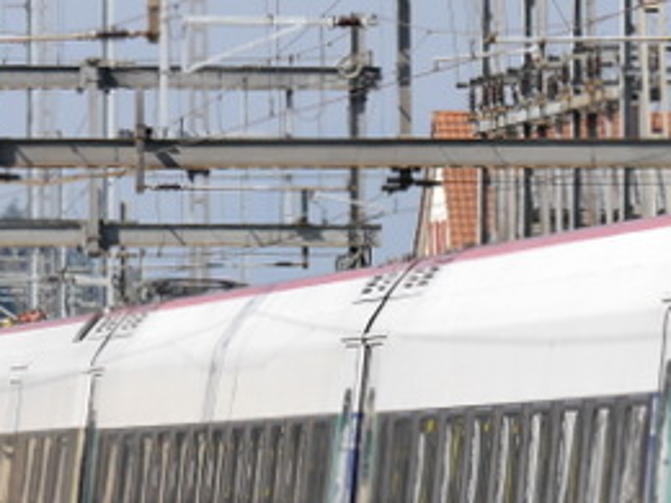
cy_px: 575
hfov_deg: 2.6
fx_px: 14906
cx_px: 697
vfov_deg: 1.9
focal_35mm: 769
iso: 160
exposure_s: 1/640
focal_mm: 100
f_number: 5.6
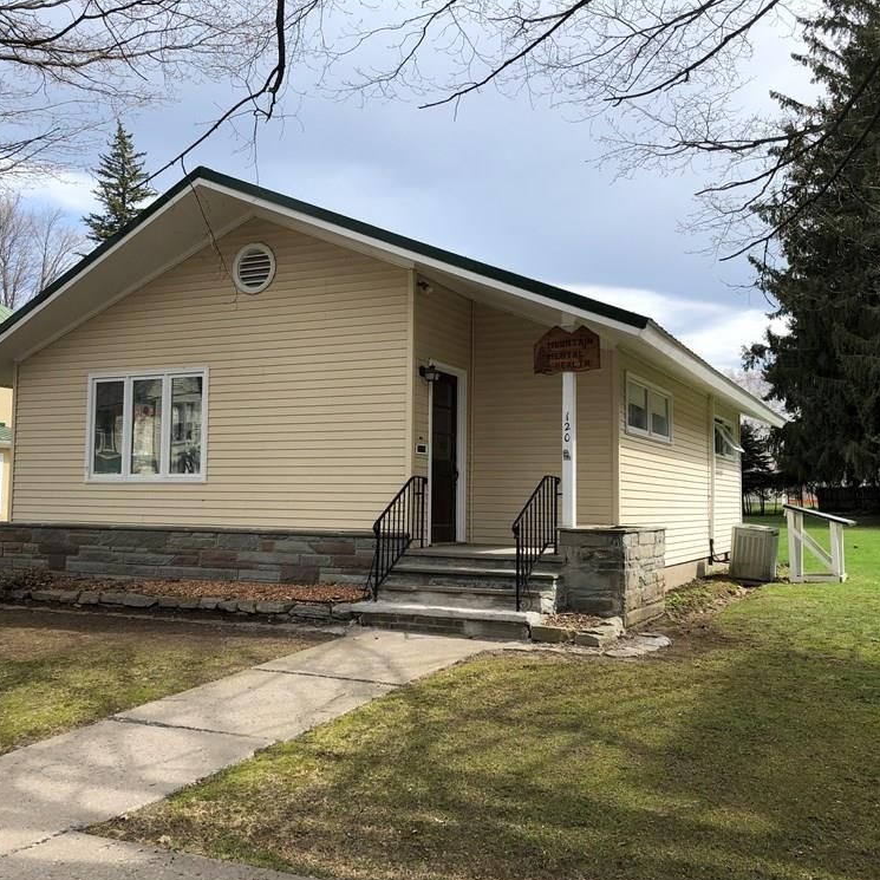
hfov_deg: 48.4
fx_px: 978
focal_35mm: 34
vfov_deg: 48.5
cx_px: 391
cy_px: 443
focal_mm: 4
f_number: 1.8
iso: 20
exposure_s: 1/1297
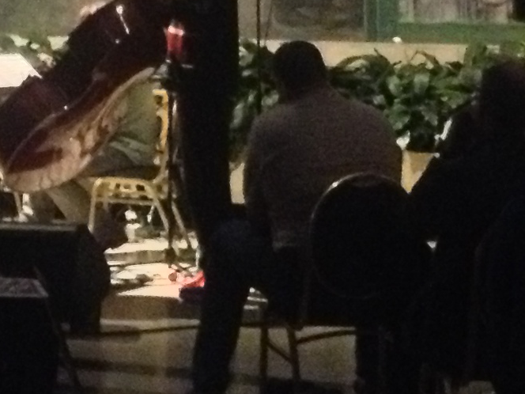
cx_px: 256
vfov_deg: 8.2
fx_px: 2609
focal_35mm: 172
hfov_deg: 11.5
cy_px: -368
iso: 800
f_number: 2.4
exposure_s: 1/15
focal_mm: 4.28
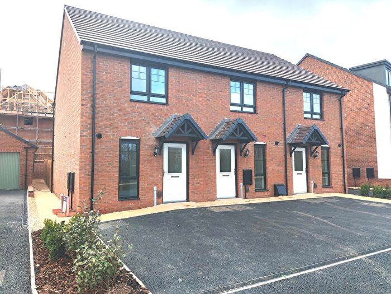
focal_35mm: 27
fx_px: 305
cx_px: 196
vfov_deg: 51.4
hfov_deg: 65.3
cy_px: 147
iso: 50
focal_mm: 6.12
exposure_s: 1/930
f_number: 1.9
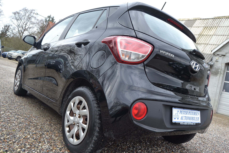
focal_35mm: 27
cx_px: 114
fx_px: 172
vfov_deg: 47.9
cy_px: 76
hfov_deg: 67.4
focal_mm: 18
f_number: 5.6
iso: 100
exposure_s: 1/125
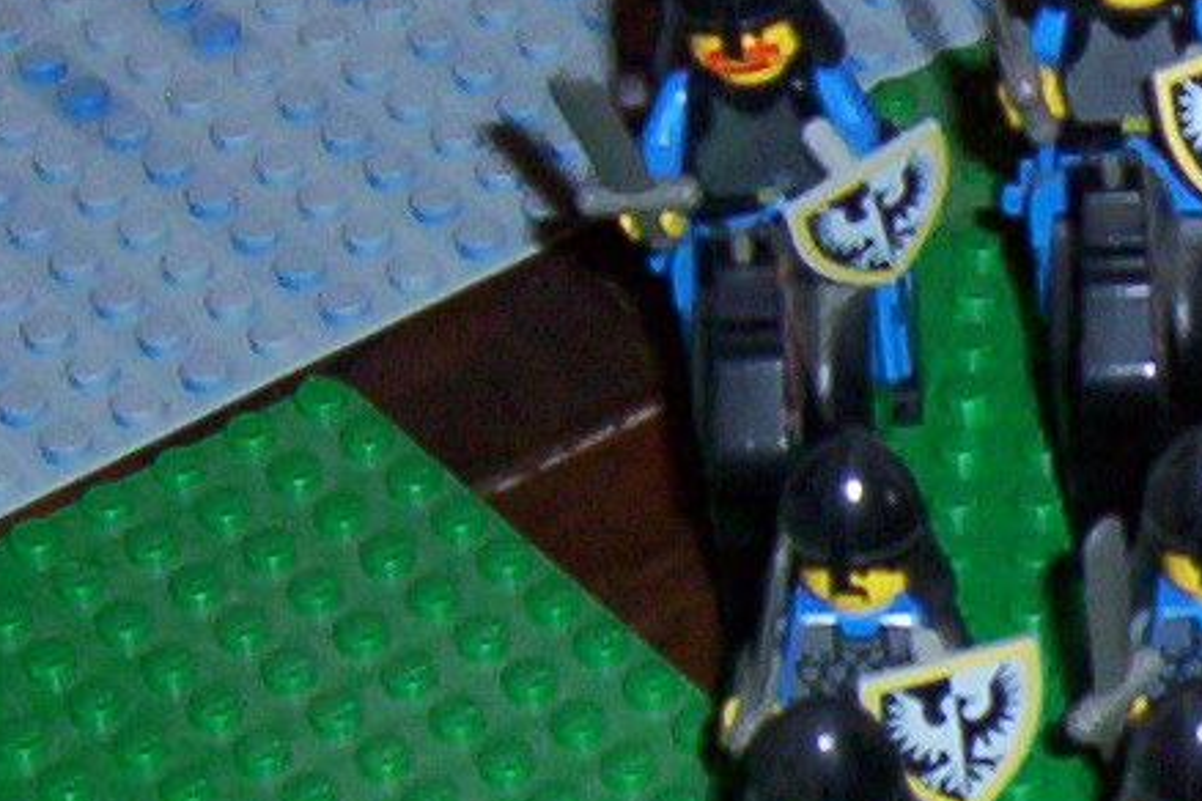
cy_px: 952
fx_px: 6610
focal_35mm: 198
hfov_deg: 9.9
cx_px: 2138
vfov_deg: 6.9
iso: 140
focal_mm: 7.88
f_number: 3.16
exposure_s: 1/37.4
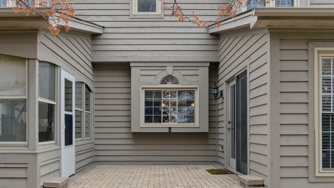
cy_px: 129
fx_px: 272
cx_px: 152
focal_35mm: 31
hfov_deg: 63.0
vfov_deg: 37.6
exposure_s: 1/60
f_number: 8
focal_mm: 15
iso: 320
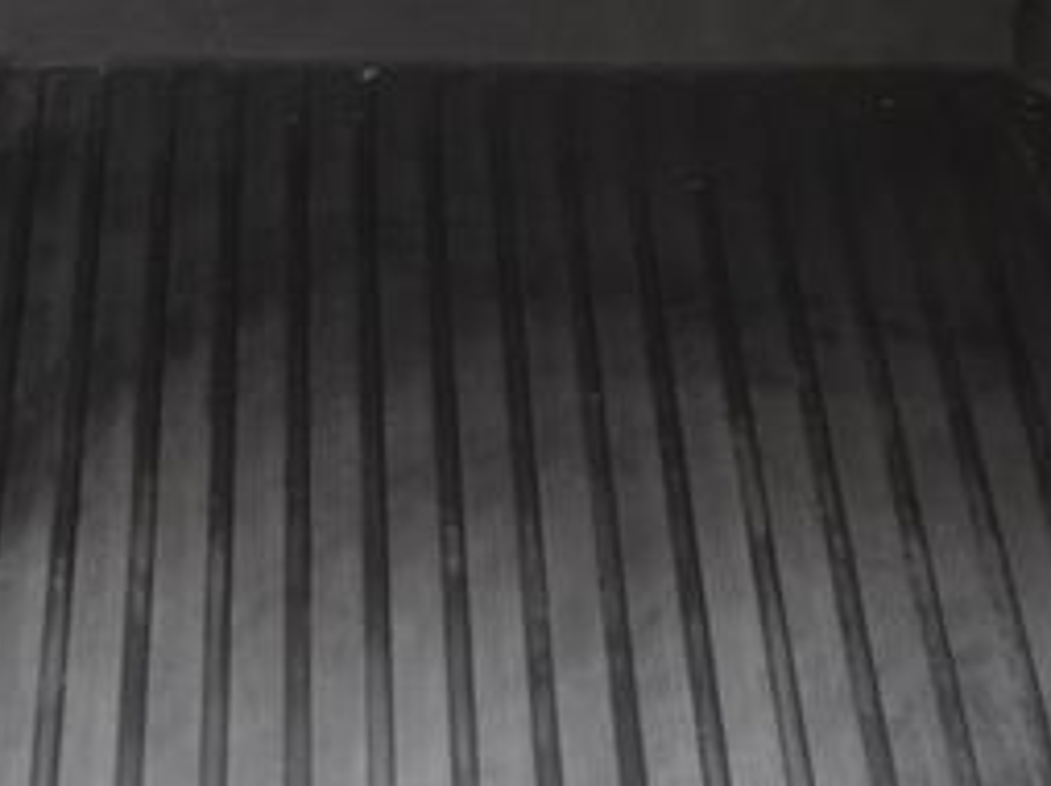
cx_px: 463
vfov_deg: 13.5
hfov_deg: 18.1
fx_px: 3306
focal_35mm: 109
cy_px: 546
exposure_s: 1/10
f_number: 4.2
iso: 1600
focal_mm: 30
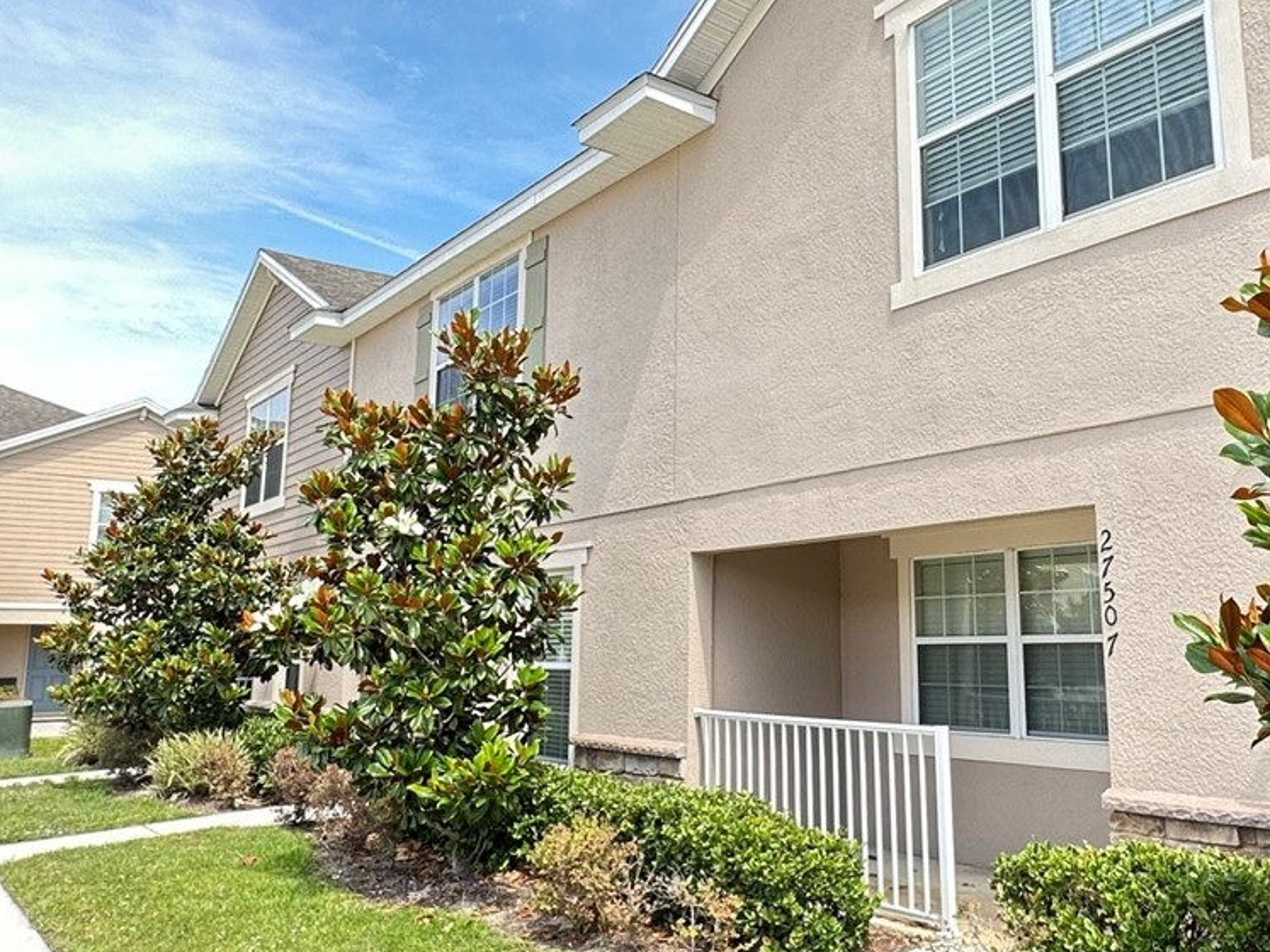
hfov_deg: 59.2
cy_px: 466
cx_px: 794
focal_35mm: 30
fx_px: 1100
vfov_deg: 46.8
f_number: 2.2
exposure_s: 1/266
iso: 40
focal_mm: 2.22
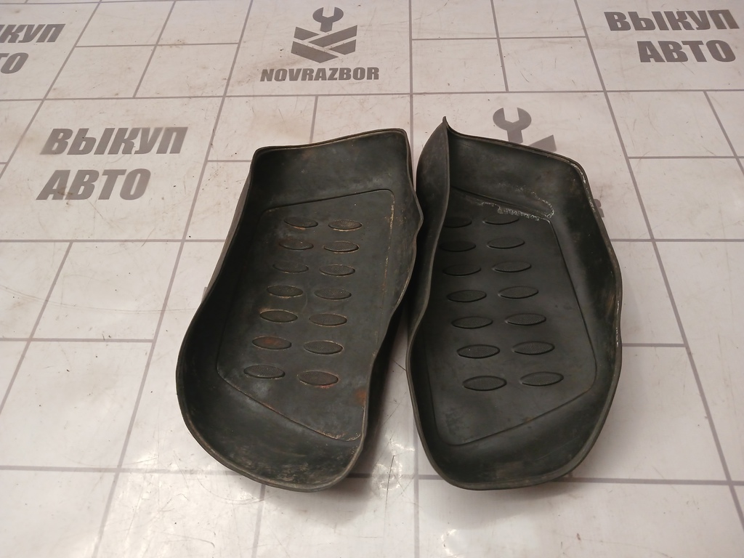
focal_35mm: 27
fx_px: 580
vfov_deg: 51.4
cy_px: 279
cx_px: 372
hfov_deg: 65.3
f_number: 1.8
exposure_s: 1/50
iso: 160
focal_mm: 4
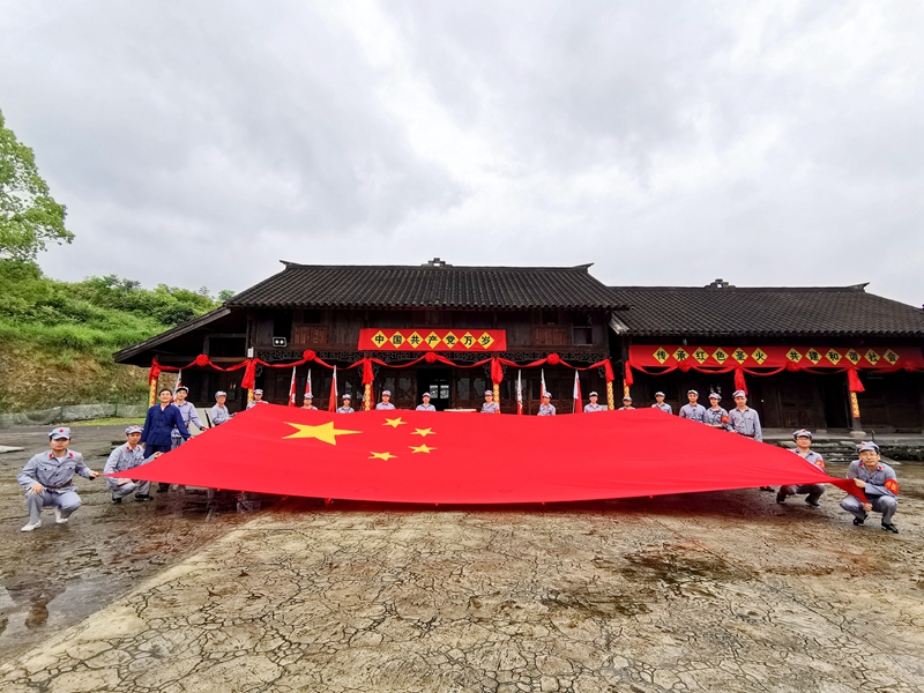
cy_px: 346
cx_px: 462
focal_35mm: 16
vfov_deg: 78.1
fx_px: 427
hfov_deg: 94.5
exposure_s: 1/418
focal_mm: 2.35
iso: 50
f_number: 2.2
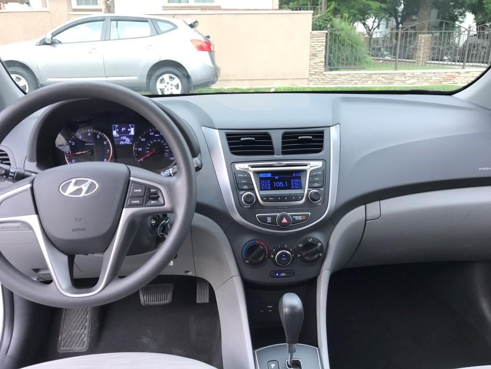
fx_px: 397
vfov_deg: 49.7
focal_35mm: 28
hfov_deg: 63.4
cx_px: 246
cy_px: 184
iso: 25
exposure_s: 1/60
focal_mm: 3.99
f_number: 1.8
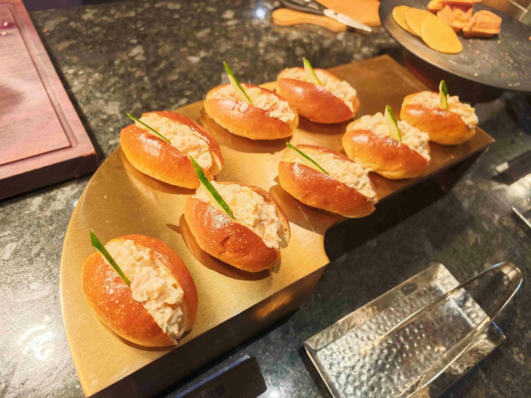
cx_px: 266
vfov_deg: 58.9
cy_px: 199
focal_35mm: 23
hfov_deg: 73.9
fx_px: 353
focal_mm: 8.72
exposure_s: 1/60.1
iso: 400
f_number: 2
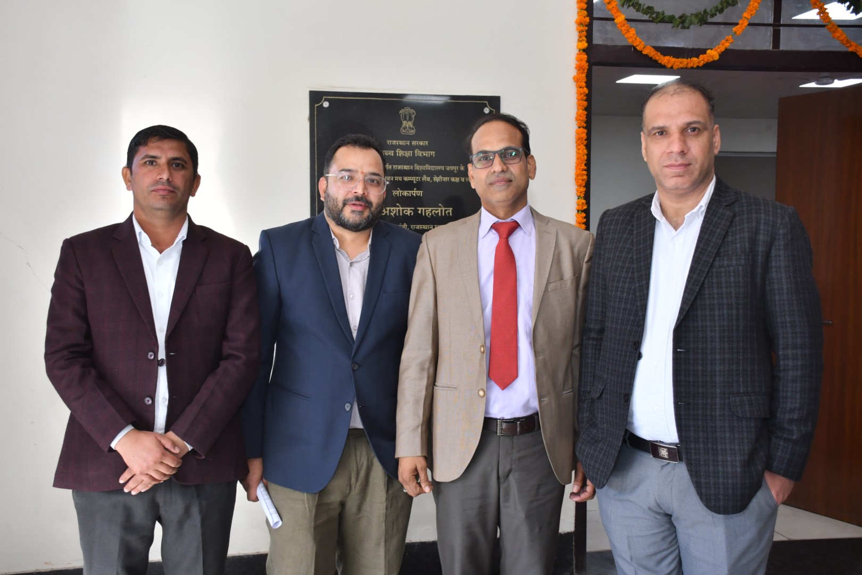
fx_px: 958
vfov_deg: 33.4
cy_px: 288
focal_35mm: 40
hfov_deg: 48.5
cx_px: 431
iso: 640
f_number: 5.6
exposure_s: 1/125
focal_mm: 27
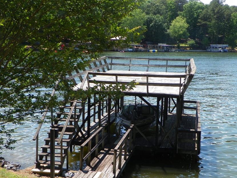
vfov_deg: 27.0
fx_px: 370
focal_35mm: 54
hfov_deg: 35.5
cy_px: 96
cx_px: 133
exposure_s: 1/320
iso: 64
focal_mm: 7.9
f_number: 4
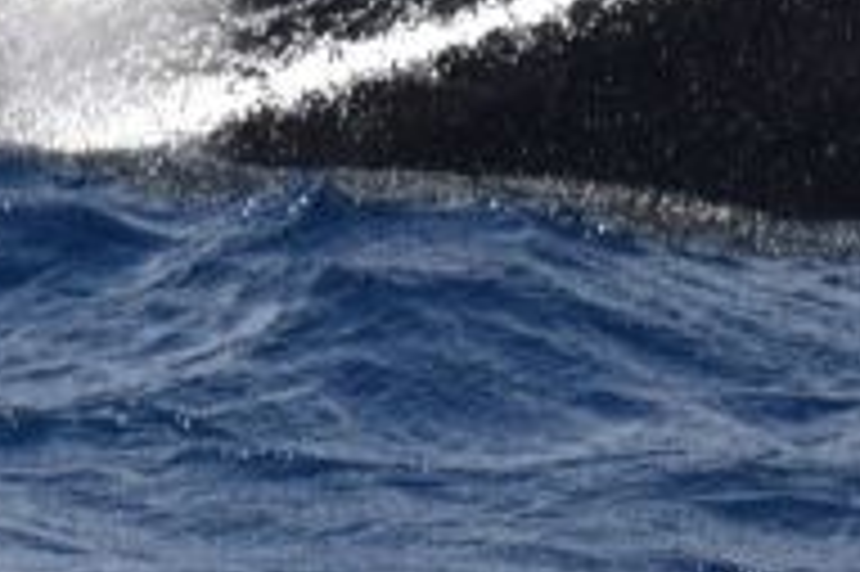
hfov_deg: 1.0
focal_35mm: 2097
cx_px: 144
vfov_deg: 0.7
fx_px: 50051
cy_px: -345
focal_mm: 500
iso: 1000
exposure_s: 1/8000
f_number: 6.3
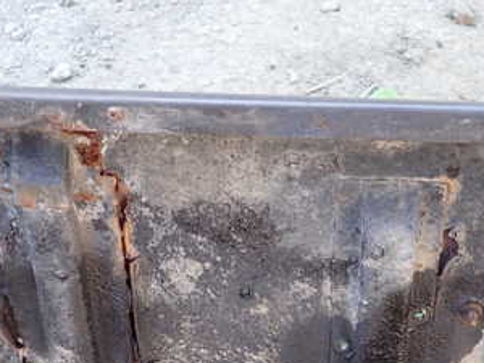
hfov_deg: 38.1
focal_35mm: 50
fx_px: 699
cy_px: 271
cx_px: 287
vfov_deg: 28.7
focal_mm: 4.5
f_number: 2
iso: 100
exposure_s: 1/80
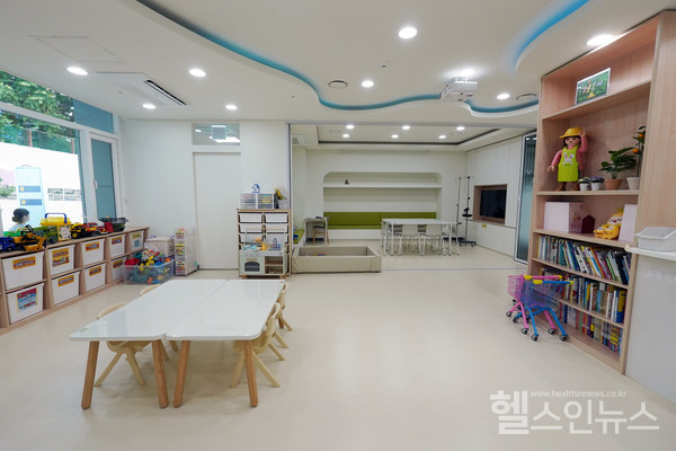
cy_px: 226
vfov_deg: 77.3
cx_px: 338
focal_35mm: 15
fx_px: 282
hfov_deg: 100.4
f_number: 9
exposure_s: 1/100
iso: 1000
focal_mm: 10
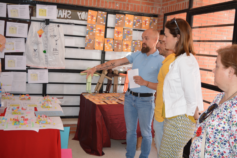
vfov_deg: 34.3
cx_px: 118
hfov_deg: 49.5
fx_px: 257
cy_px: 79
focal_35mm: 39
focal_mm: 26
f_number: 4
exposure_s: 1/100
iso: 400
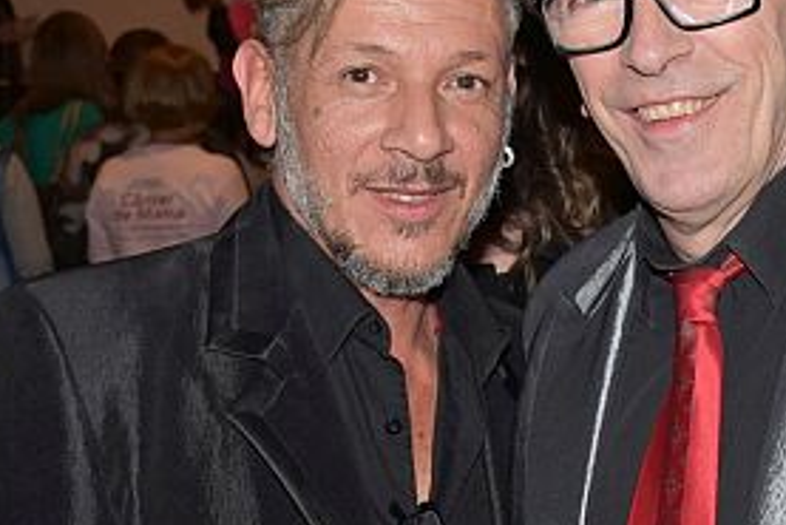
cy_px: 268
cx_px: 508
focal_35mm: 91
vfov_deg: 15.0
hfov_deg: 22.3
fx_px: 1988
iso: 500
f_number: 6.3
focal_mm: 24
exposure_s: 1/60
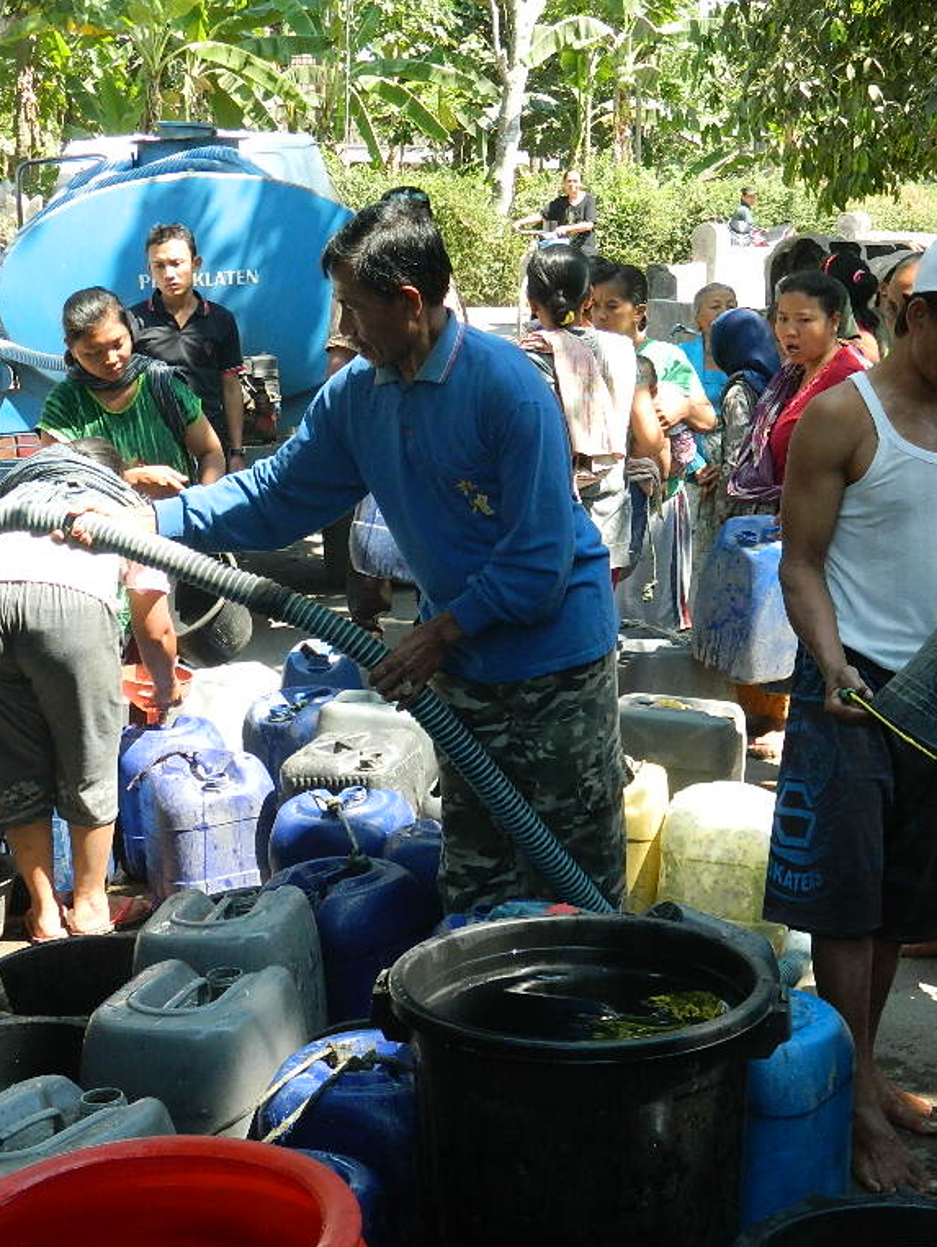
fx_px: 1983
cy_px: 621
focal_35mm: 55
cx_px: 504
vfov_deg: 34.9
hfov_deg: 26.6
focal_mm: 7.3
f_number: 3.5
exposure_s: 1/320
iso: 250
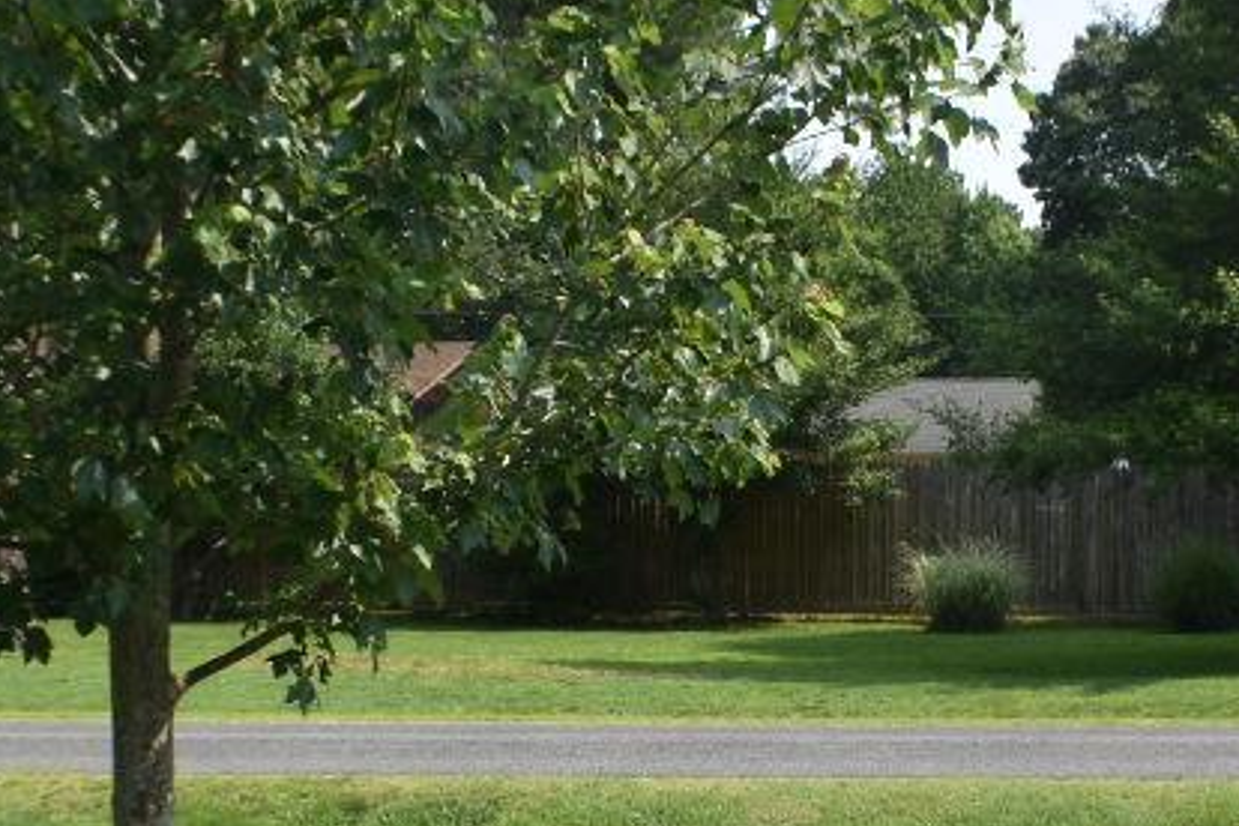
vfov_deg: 10.1
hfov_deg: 15.1
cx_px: 922
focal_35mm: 135
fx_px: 4644
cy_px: 631
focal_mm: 23
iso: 140
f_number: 8
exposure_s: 1/250
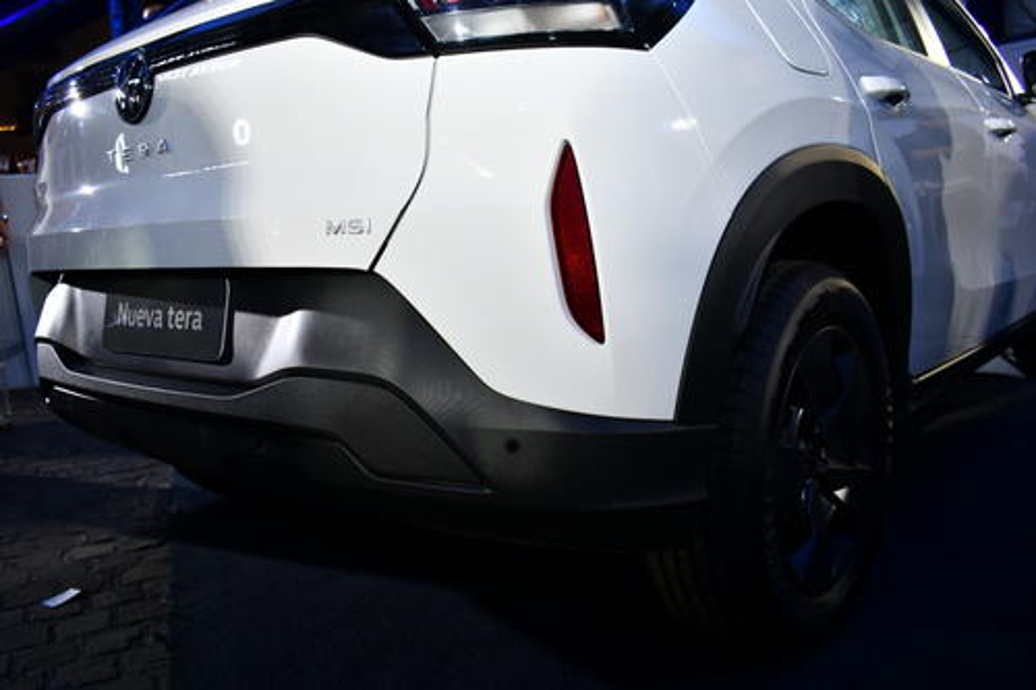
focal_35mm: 30
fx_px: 863
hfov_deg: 61.9
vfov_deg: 43.6
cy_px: 345
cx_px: 518
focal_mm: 20
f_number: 4
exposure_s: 1/60
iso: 400
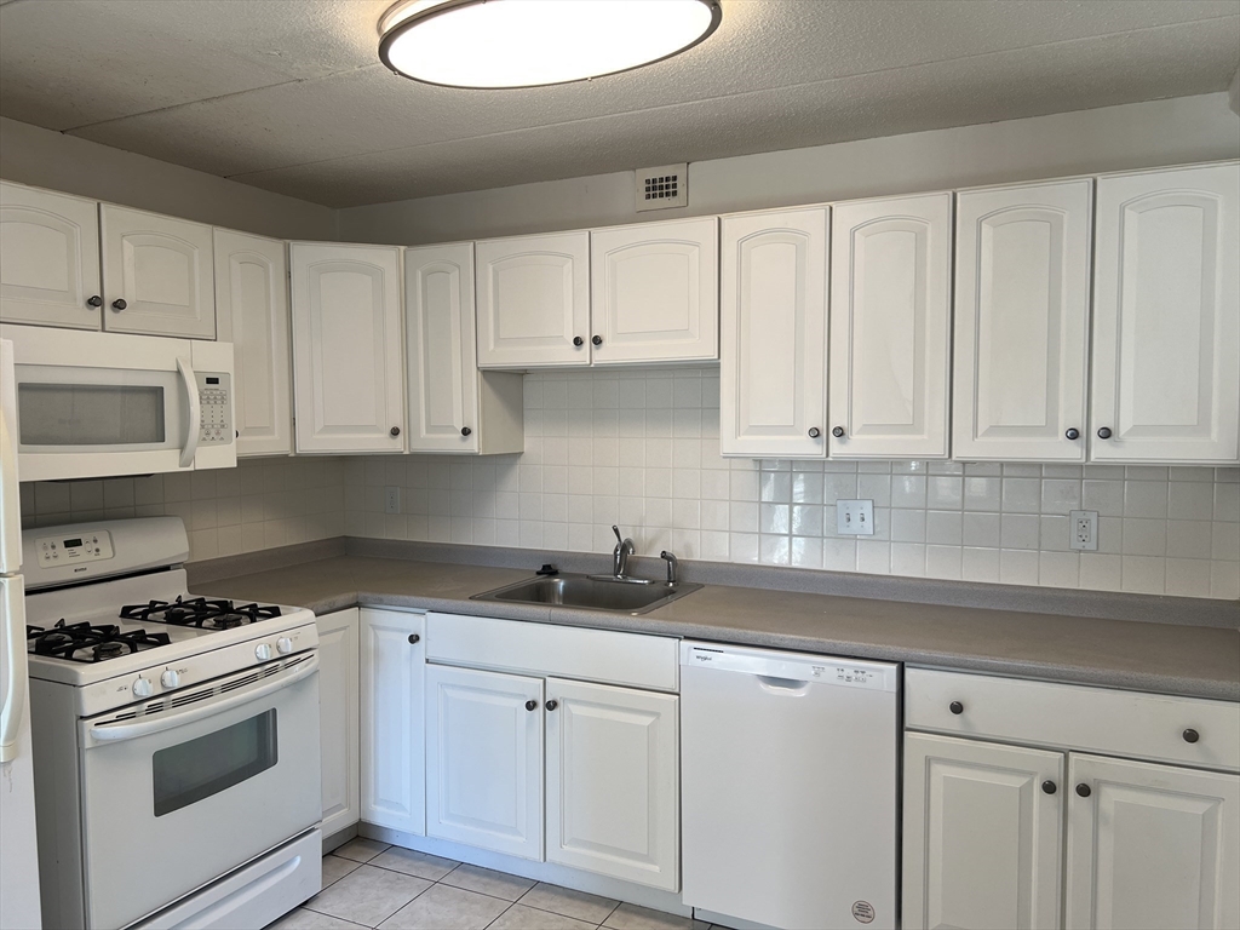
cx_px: 620
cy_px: 465
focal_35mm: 26
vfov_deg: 53.1
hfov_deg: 67.3
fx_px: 931
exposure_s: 1/120
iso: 40
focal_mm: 5.7
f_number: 1.5
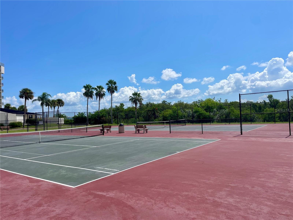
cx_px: 146
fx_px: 220
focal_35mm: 26
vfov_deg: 53.1
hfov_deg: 67.3
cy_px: 110
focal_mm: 4.2
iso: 32
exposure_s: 1/7299
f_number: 1.6
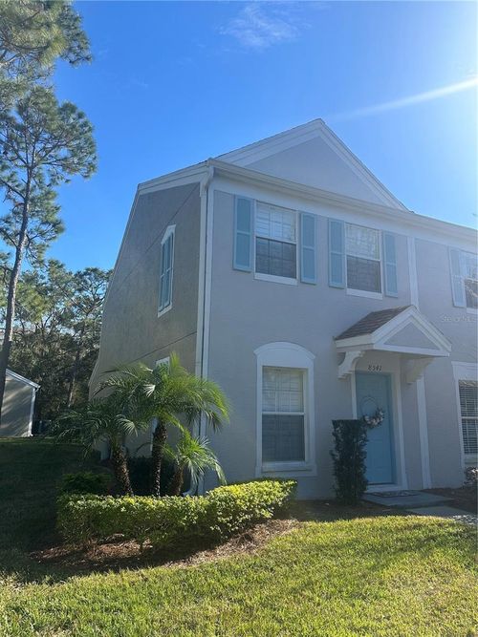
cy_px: 318
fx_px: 442
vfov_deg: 71.6
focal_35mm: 24
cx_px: 239
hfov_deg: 56.8
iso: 80
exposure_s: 1/2660
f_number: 1.78
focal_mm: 6.86
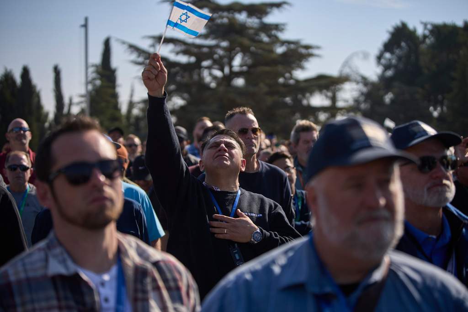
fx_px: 910
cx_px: 234
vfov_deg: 19.5
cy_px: 156
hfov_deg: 28.8
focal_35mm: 70
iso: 200
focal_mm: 70
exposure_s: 1/5000
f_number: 2.8
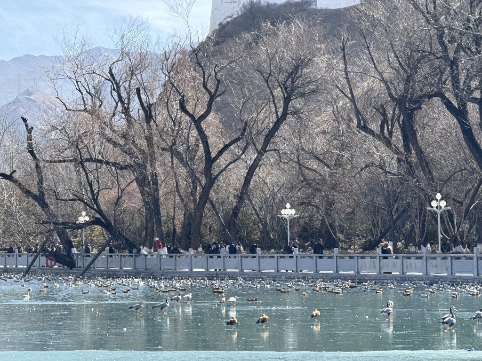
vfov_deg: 12.3
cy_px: 180
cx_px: 241
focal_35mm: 120
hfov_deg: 16.4
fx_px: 1671
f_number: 2.8
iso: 50
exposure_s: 1/558
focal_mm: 15.66
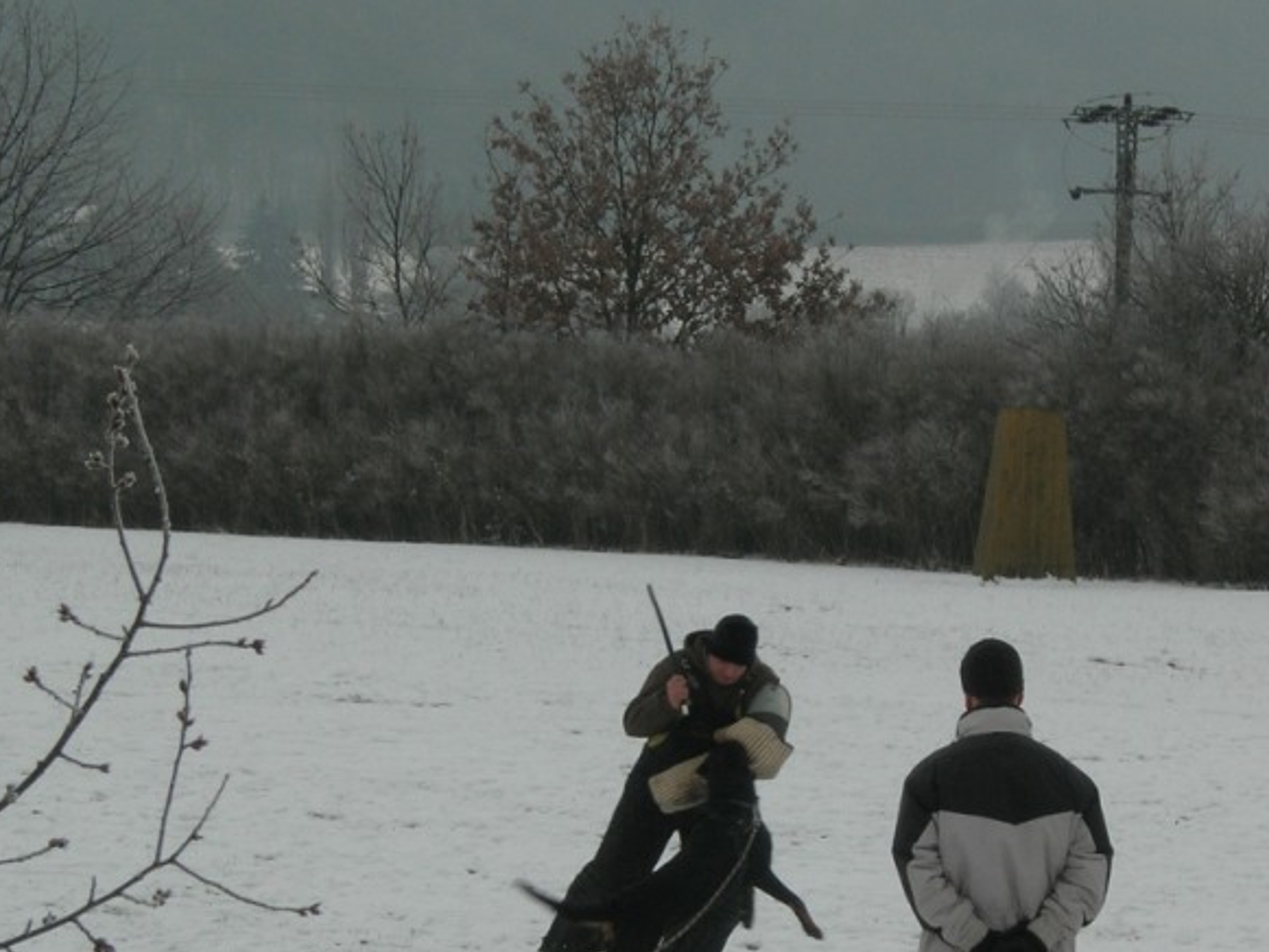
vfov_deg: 7.4
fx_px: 7297
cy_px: 871
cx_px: 780
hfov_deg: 9.9
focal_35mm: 199
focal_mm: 23.4
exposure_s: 1/161
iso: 64
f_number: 8.2
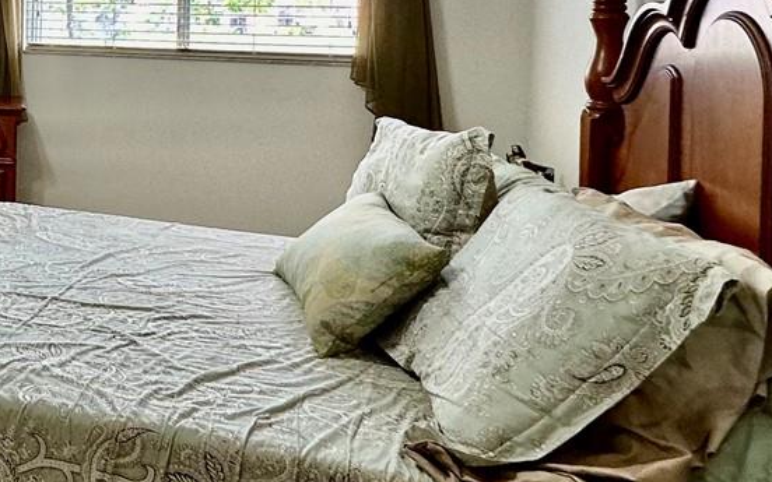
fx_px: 905
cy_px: 25
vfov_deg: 28.4
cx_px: -141
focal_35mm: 43
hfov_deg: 36.4
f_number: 2.2
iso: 125
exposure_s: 1/120
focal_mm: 2.22
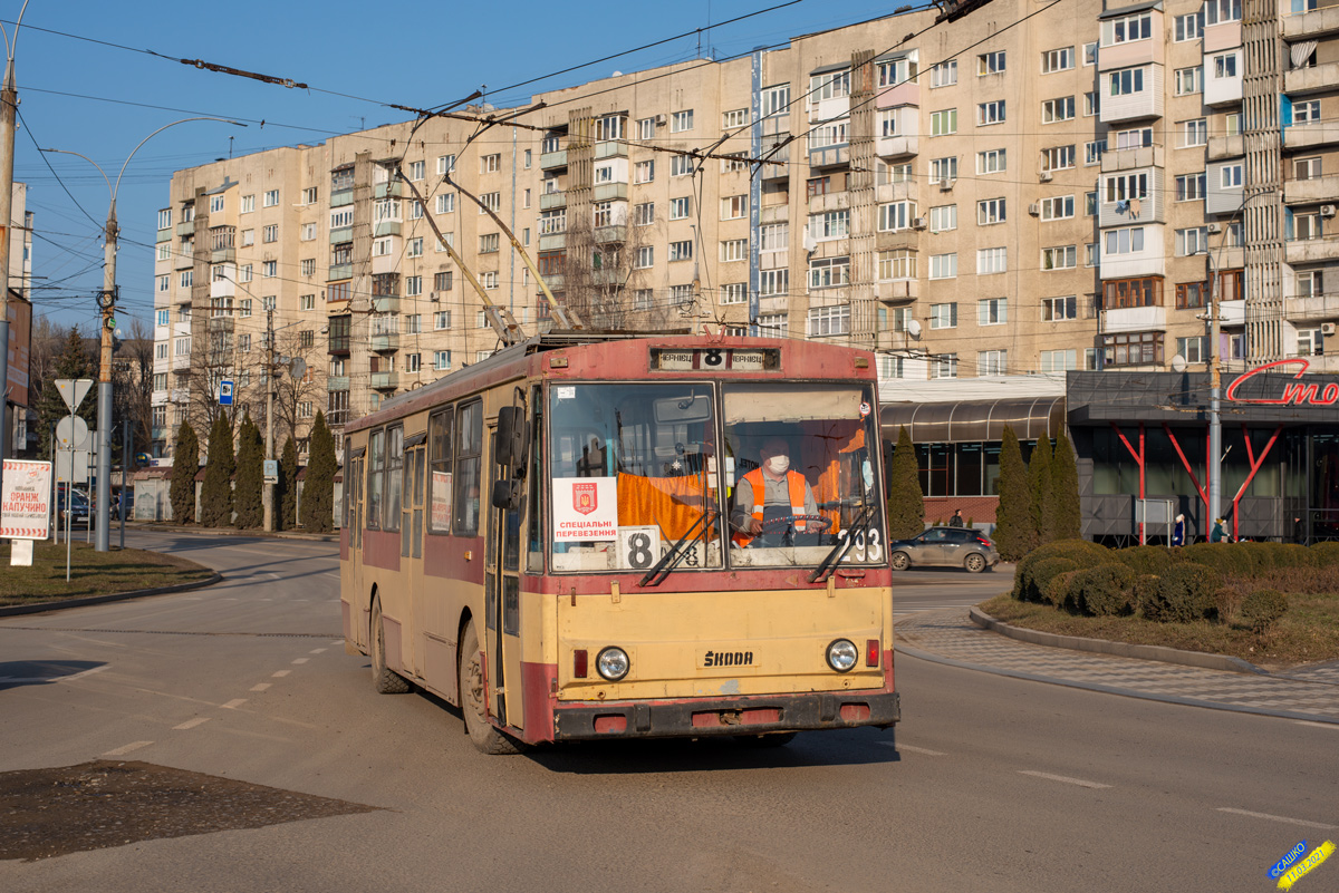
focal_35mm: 50
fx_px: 1860
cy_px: 446
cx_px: 670
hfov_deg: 39.6
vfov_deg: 27.0
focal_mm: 50
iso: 100
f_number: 6.3
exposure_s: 1/400
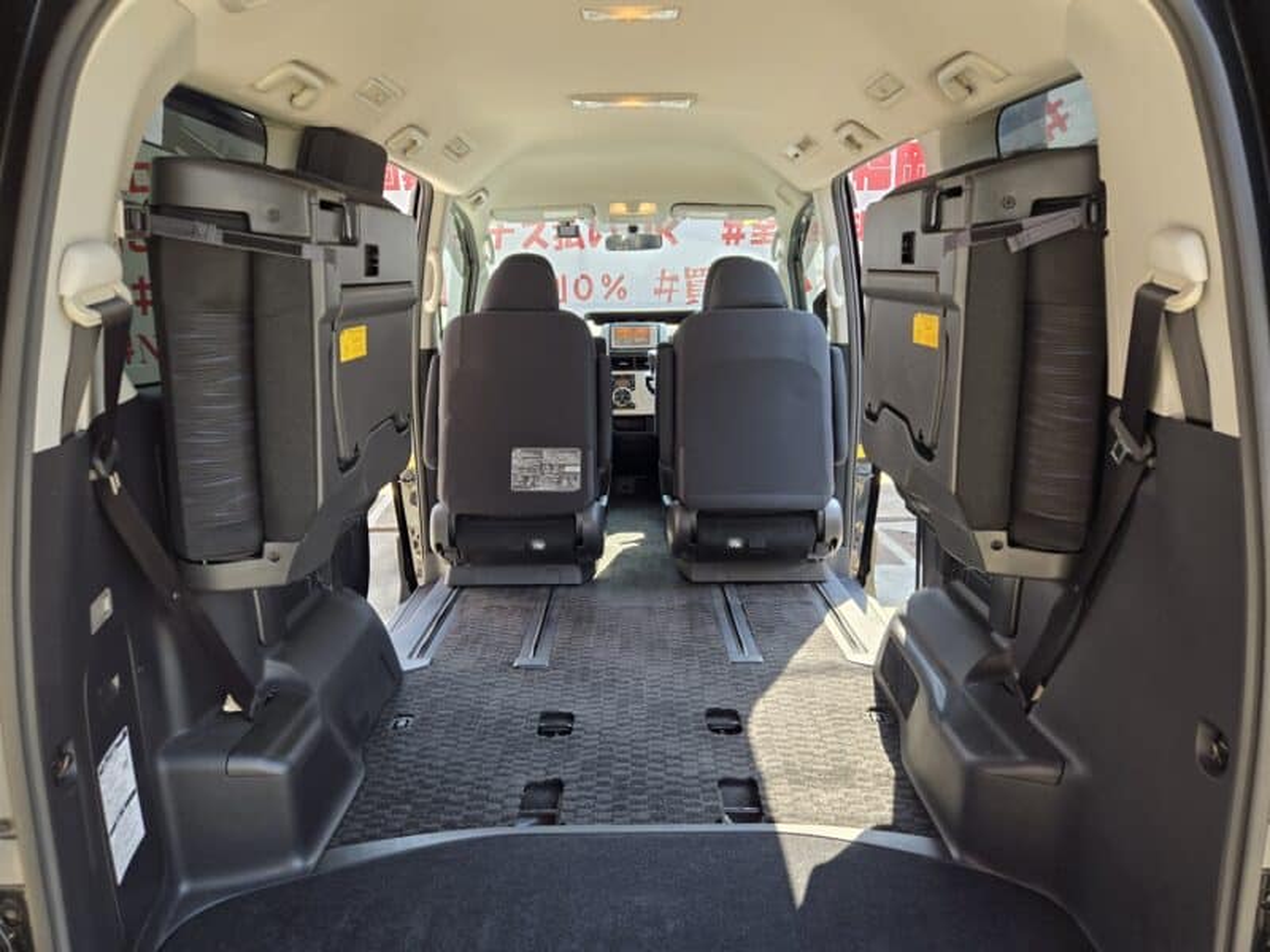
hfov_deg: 73.9
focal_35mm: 23
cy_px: 476
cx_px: 635
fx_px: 844
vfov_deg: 58.9
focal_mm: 5.4
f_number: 1.8
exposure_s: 1/180
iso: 64
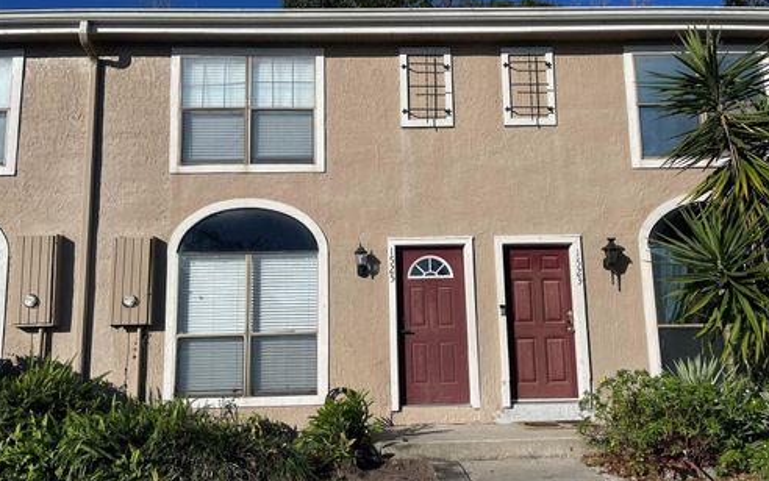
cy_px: 251
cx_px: 386
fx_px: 587
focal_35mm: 28
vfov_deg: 44.6
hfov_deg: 66.4
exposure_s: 1/8547
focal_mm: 5.1
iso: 50
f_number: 1.6
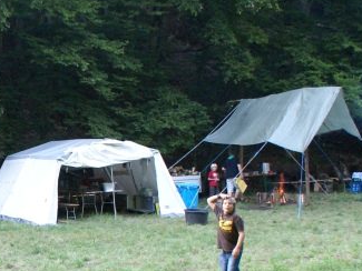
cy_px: 284
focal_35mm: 91
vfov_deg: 15.9
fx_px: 952
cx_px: -88
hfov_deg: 20.0
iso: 640
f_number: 4
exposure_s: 1/125
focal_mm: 20
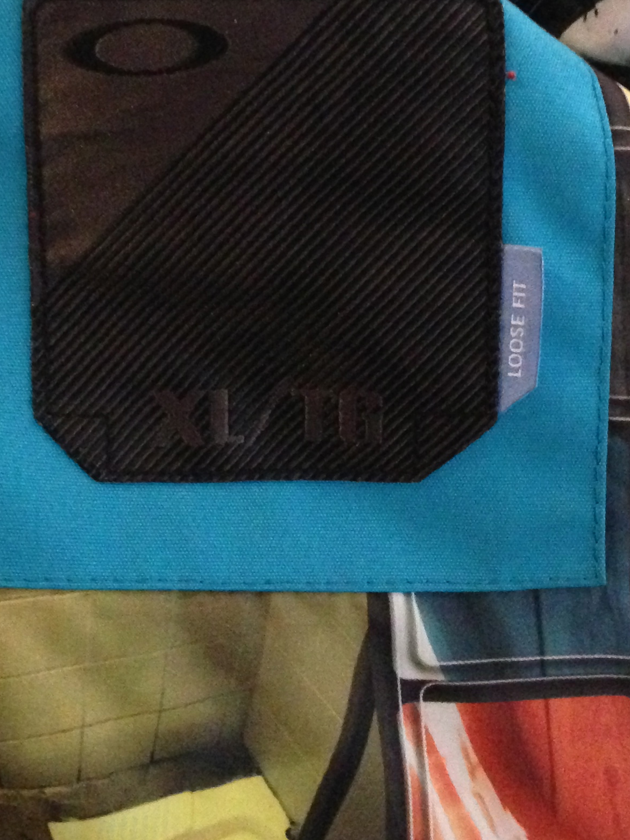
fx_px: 1674
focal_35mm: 69
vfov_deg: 28.0
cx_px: 295
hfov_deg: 21.3
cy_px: 308
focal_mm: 4.13
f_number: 2.4
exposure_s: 1/15
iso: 800
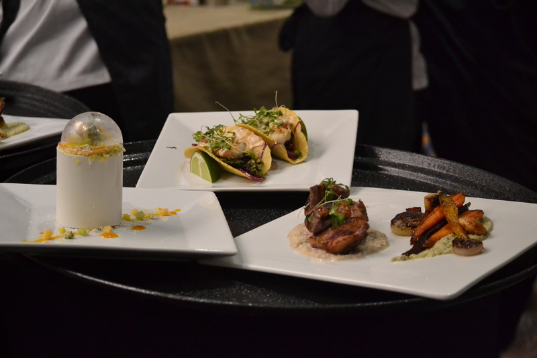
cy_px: 179
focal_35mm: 82
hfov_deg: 24.6
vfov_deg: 16.5
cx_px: 268
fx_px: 1230
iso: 3200
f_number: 4
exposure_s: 1/500
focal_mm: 55
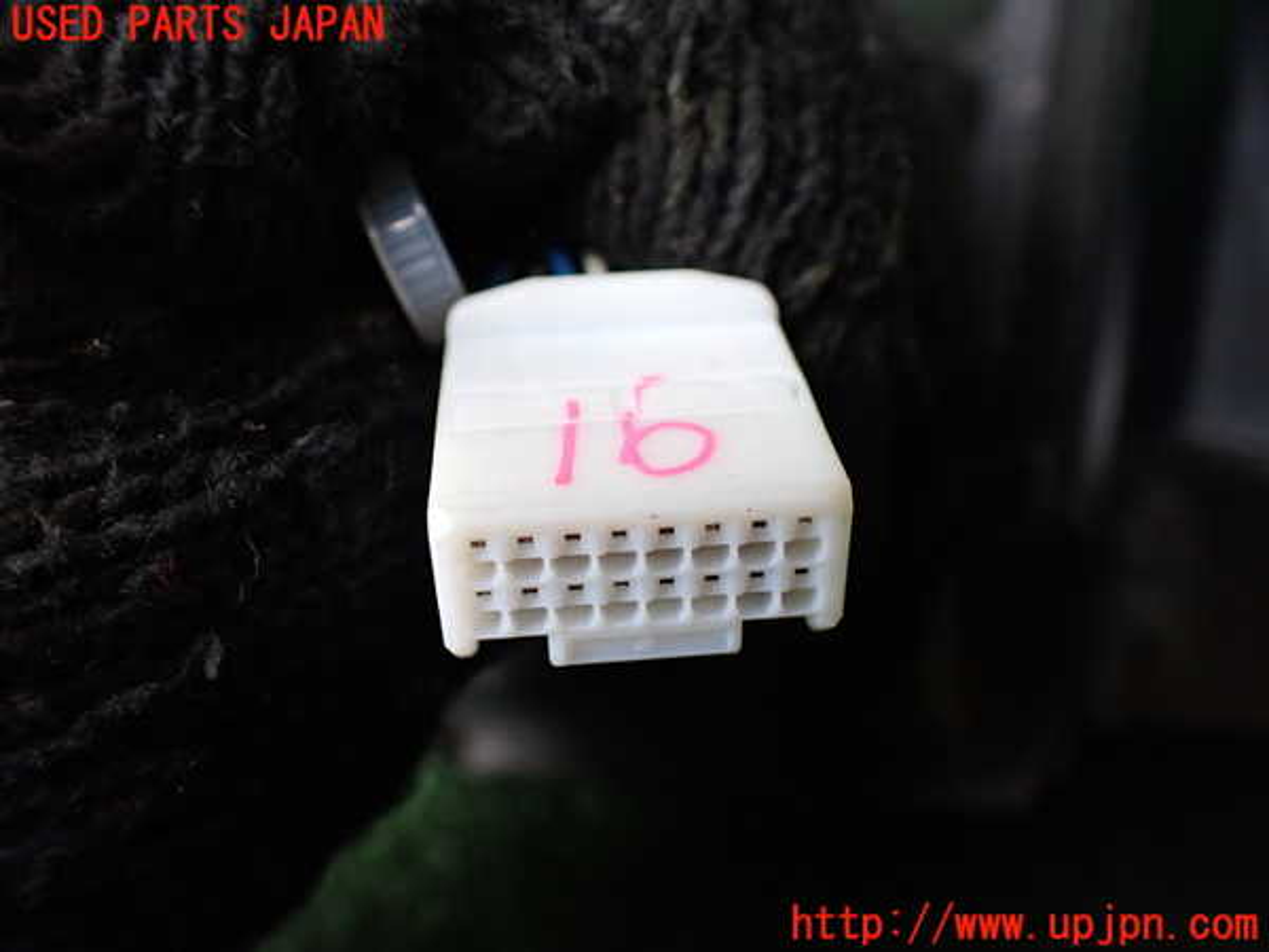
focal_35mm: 30
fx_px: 1100
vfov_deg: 46.8
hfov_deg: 60.0
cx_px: 634
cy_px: 476
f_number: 2.3
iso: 320
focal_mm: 5.4
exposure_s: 1/125
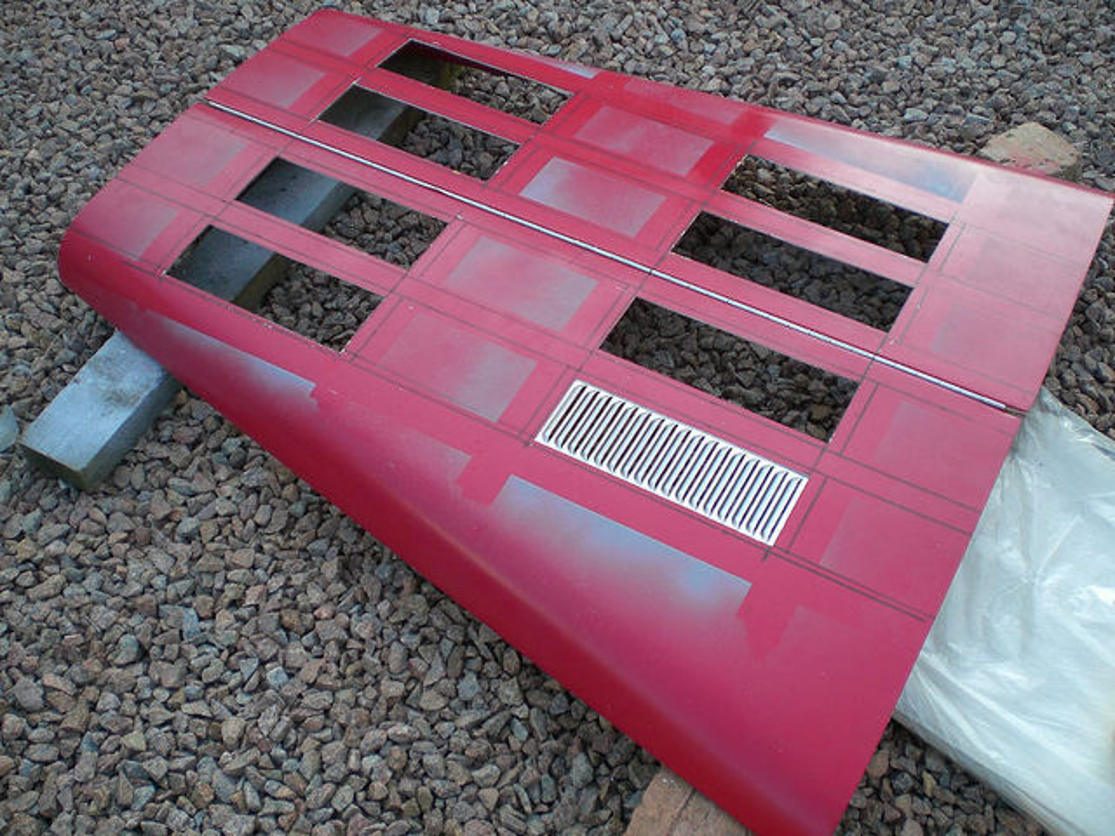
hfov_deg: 49.0
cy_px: 418
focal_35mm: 38
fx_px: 1224
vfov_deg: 37.7
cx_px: 558
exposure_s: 1/125
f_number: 3.1
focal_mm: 6.3
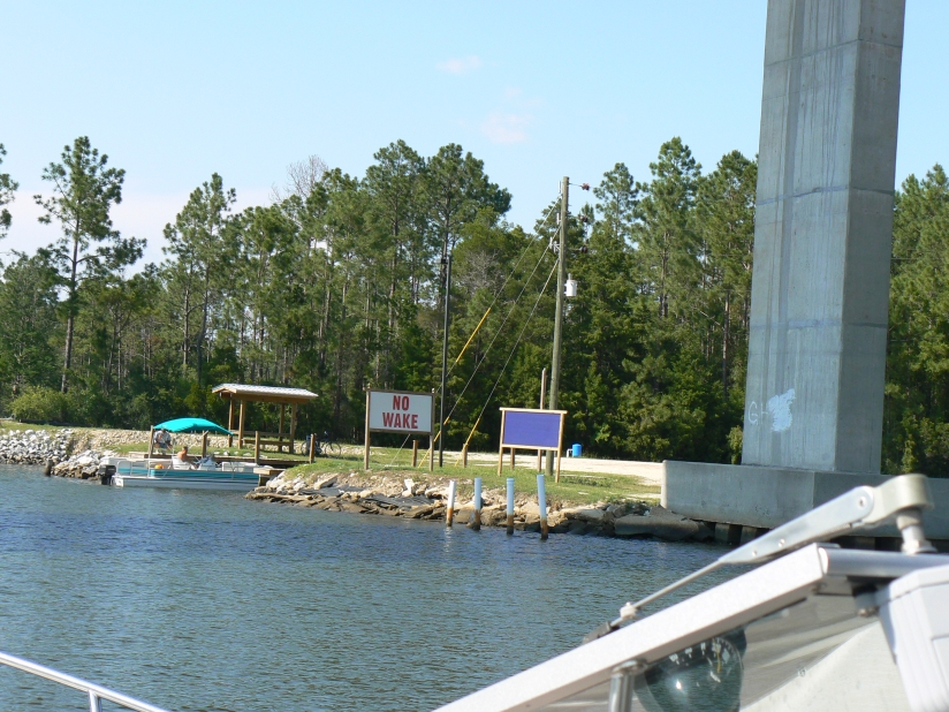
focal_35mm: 68
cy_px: 356
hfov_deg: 28.6
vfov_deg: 21.6
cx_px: 474
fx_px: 1864
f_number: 5.6
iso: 80
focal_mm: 11.4
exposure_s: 1/400
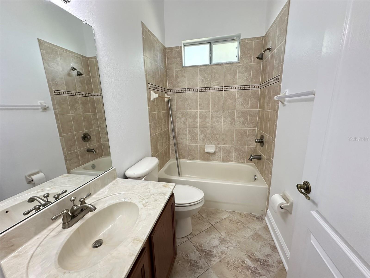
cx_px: 185
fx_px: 150
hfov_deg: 102.1
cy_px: 139
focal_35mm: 14
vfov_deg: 85.7
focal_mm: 2.22
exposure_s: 1/120
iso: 250
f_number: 2.2
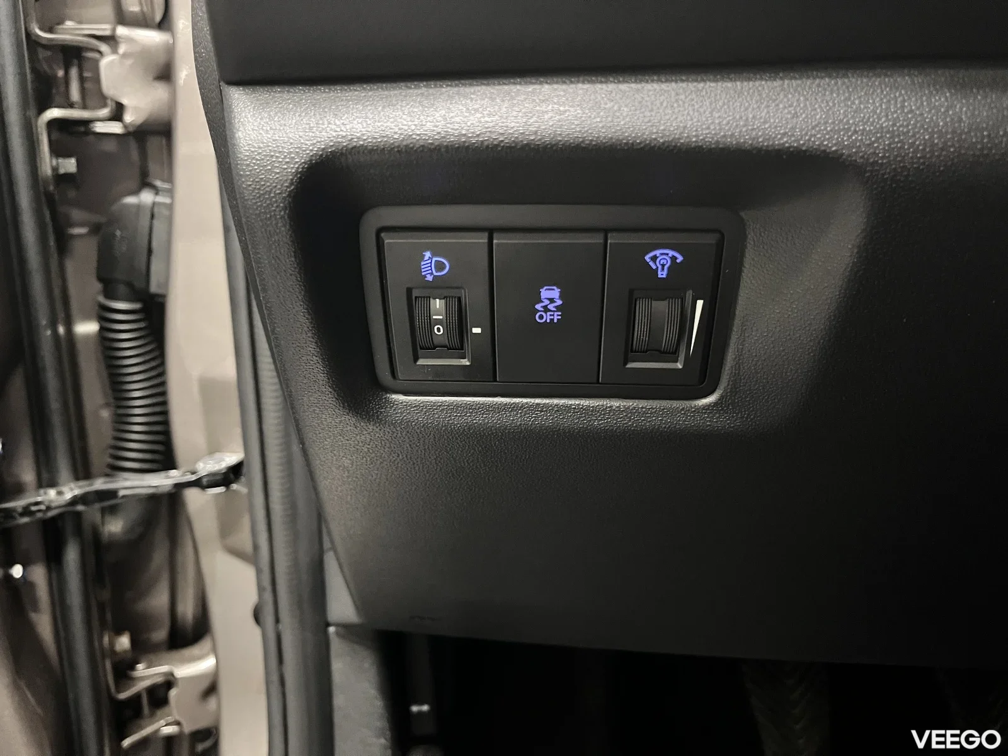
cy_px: 378
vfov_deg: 53.1
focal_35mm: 26
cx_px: 504
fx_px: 757
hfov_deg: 67.3
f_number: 1.6
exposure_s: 1/25
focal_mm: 5.1
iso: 800
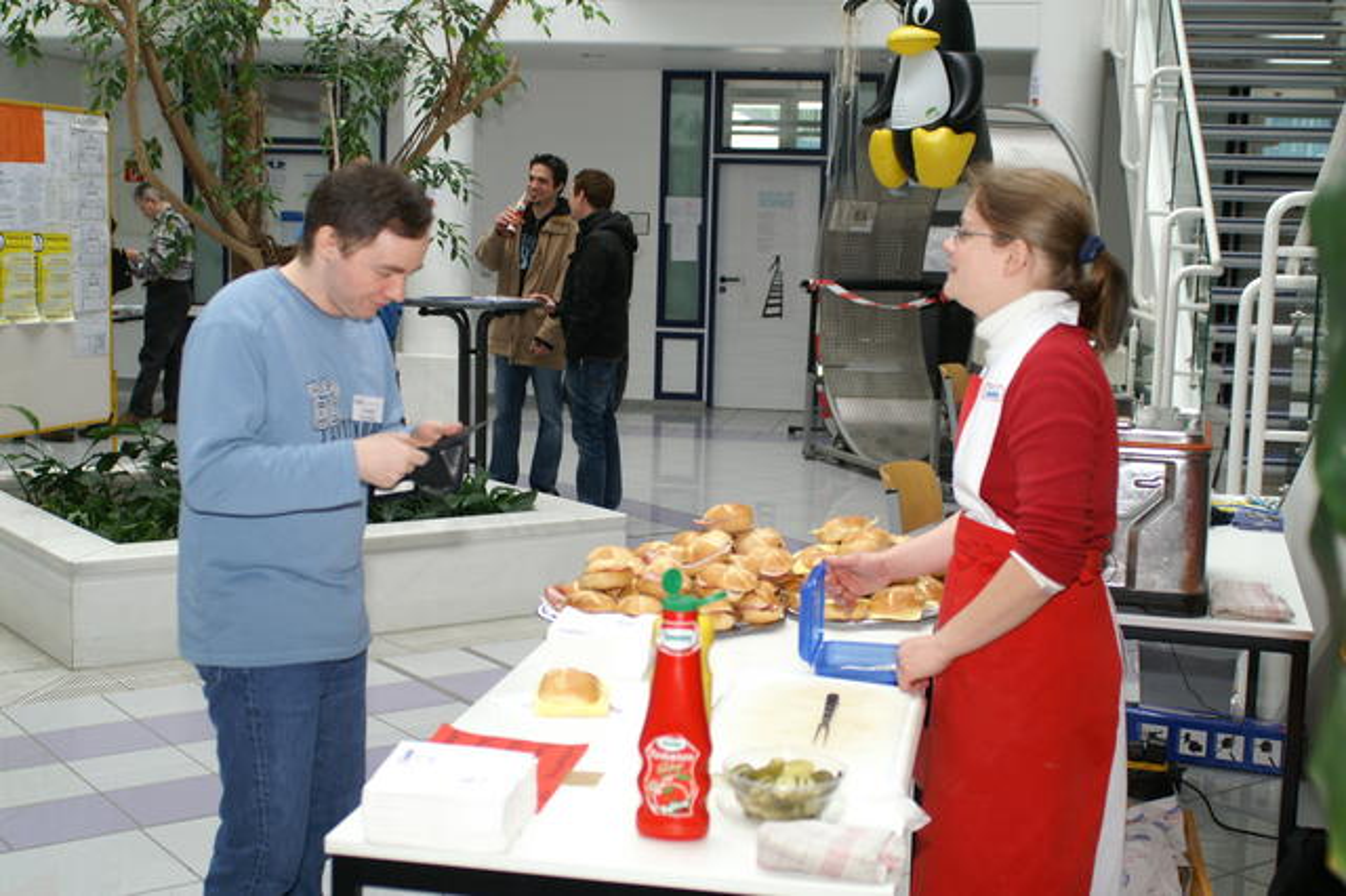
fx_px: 2803
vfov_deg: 18.2
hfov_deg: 27.0
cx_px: 673
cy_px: 448
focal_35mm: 75
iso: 200
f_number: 3.2
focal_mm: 50
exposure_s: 1/125
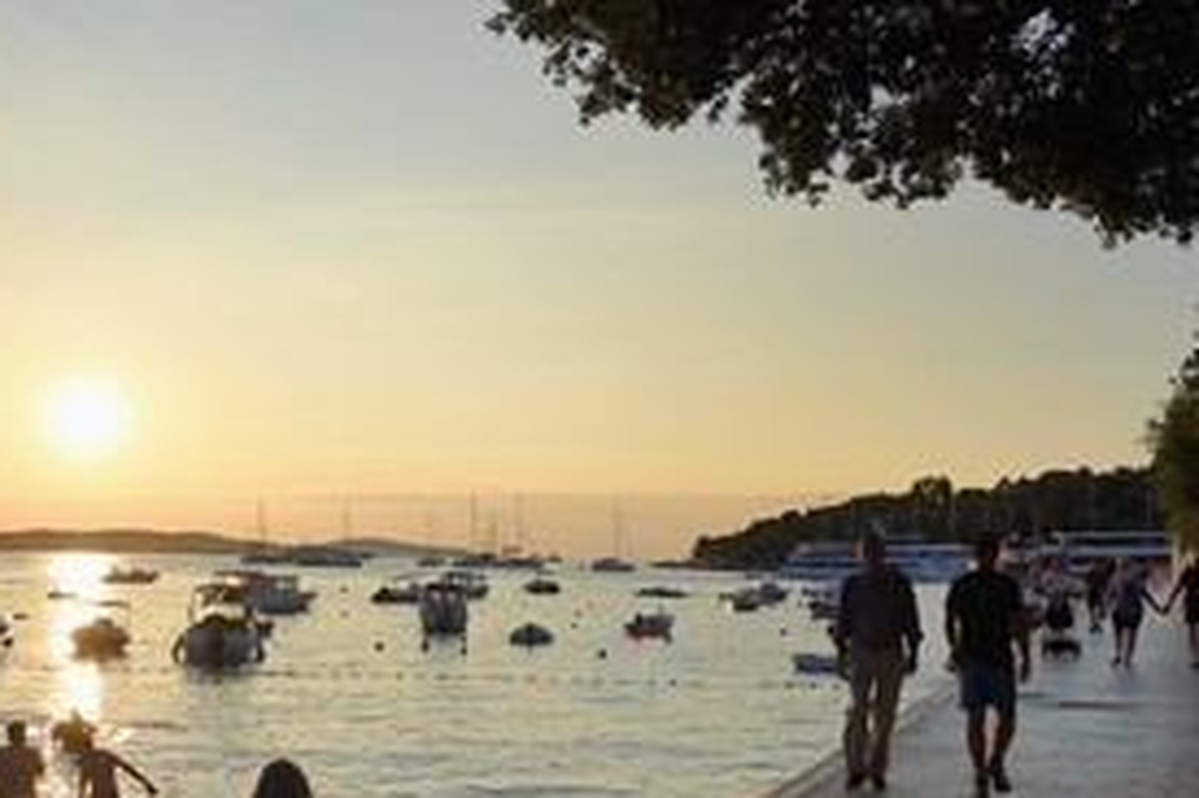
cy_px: 541
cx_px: 373
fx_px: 1631
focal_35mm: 49
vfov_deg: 27.3
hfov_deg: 39.7
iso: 200
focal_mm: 32
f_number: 11
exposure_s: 1/400
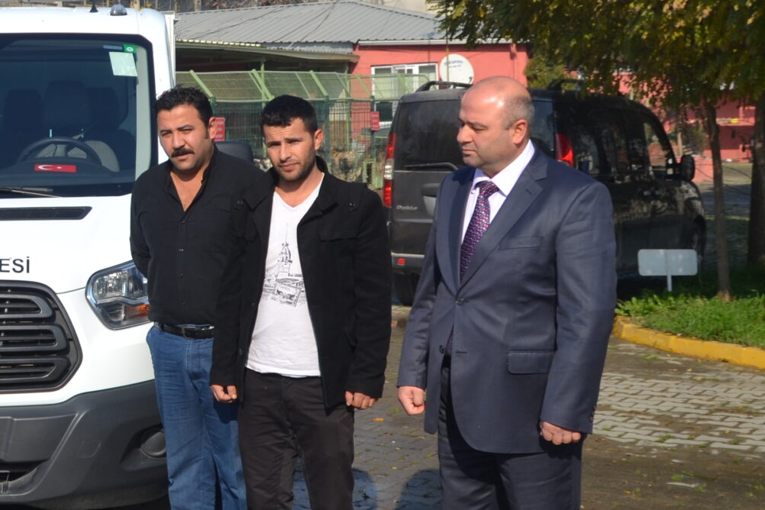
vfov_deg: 19.7
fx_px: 1466
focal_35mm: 69
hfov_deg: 26.7
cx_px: -98
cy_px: 236
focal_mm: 18
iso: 100
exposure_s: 1/250
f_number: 8
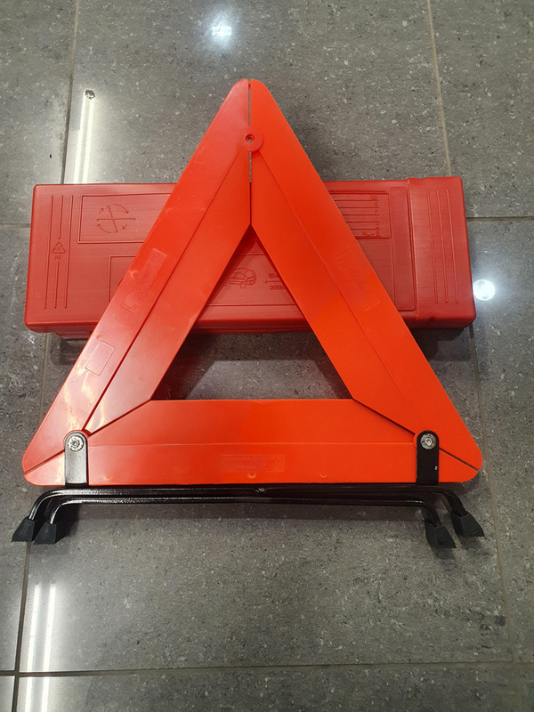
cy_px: 356
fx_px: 535
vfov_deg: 67.3
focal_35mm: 26
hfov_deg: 53.1
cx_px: 267
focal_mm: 4.32
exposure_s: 1/50
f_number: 2.4
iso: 250
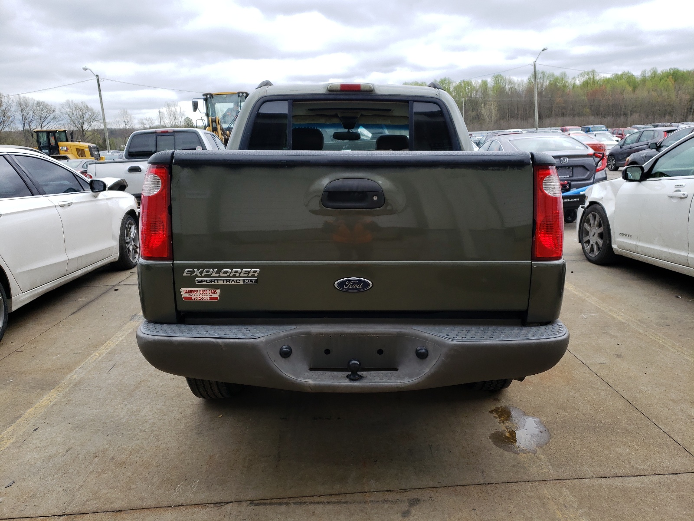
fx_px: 521
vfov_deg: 53.1
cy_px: 260
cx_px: 347
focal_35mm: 26
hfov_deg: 67.3
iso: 50
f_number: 1.5
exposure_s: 1/1111
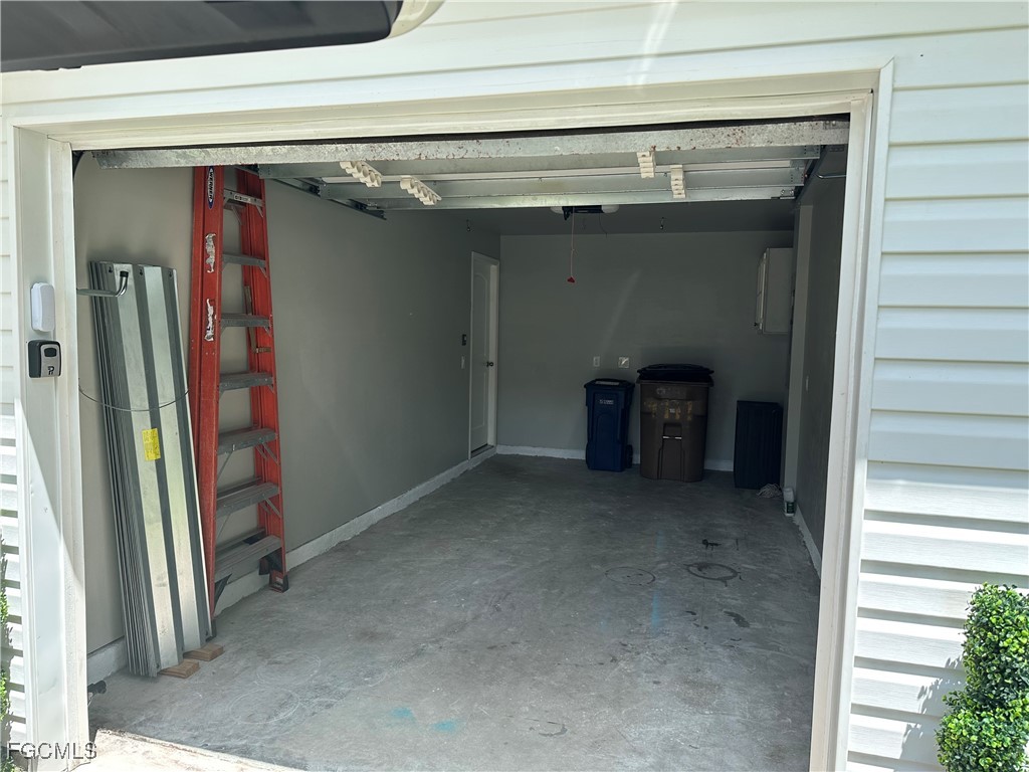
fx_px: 713
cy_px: 386
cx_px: 514
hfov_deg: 71.6
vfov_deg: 56.8
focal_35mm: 24
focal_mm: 6.86
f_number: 1.78
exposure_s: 1/989
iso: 80
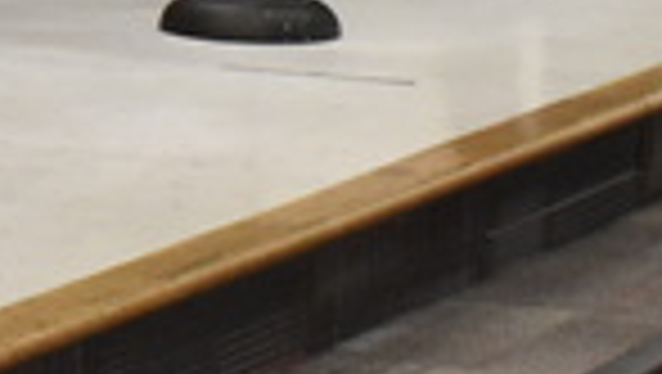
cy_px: -671
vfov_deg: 3.9
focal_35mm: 308
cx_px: -630
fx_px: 5411
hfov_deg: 6.8
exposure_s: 1/60
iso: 1800
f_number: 7.1
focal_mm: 36
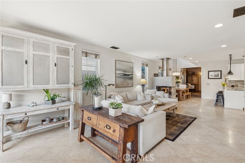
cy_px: 82
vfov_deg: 73.7
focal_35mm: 16
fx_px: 109
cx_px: 122
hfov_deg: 96.8
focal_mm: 16
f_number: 9
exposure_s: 1/8
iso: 200
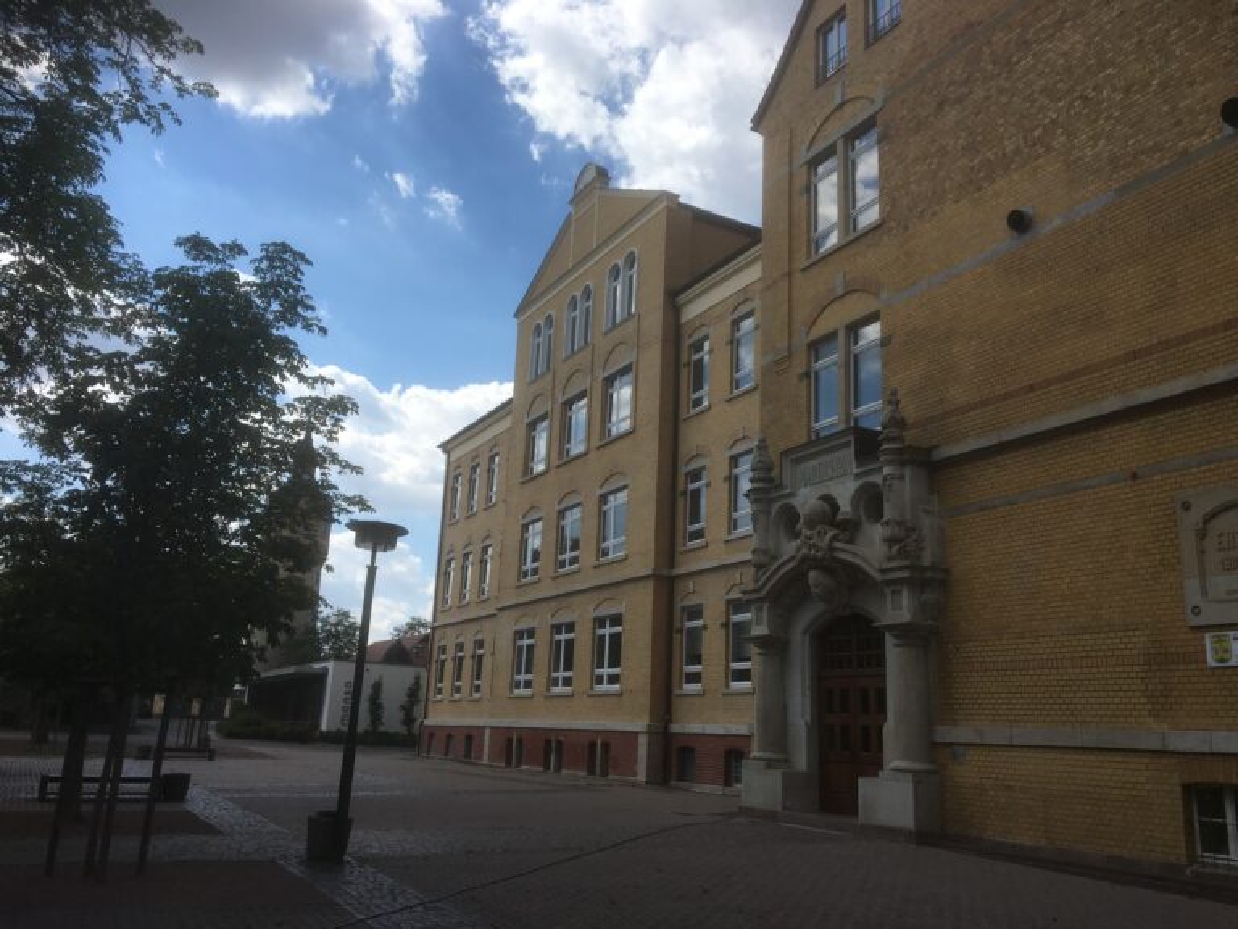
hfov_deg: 61.7
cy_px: 464
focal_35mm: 29
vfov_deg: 48.2
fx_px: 1037
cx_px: 619
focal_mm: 4.15
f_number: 2.2
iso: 25
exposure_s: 1/1789
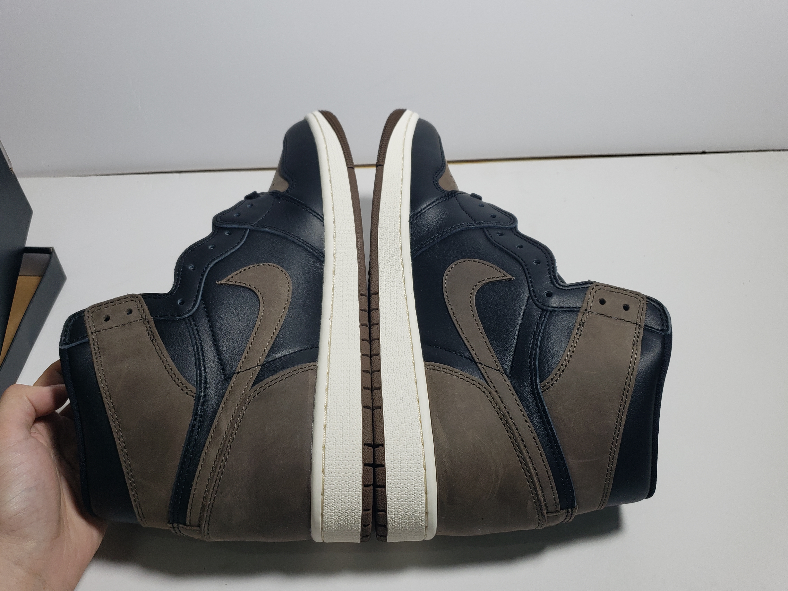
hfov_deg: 67.3
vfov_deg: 53.1
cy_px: 296
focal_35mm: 26
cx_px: 394
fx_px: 592
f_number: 1.5
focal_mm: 4.3
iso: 50
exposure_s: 1/494
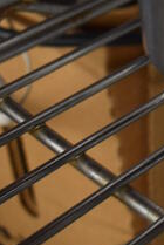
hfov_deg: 11.0
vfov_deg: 15.0
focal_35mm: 118
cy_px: -196
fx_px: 804
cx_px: 272
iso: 800
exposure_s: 1/60
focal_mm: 18
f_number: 5.6
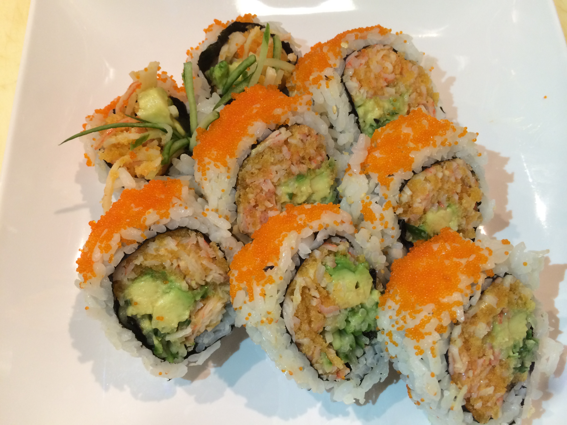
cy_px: 212
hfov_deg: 60.0
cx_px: 284
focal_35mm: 30
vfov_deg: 46.8
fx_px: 491
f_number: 2.2
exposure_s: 1/30
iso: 100
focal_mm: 4.12
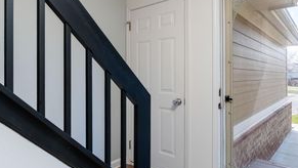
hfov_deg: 69.7
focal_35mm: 27
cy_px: 74
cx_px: 138
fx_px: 213
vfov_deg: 42.9
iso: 500
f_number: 8
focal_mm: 10
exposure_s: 1/60
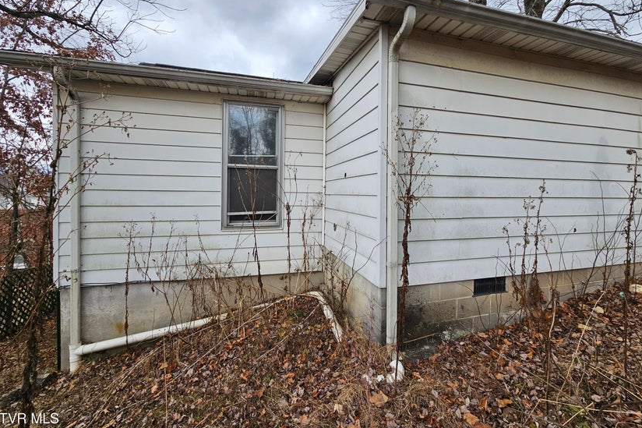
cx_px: 330
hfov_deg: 104.2
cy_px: 192
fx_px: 250
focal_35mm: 14
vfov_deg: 80.9
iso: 50
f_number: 2.2
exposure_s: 1/861
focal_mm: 2.2
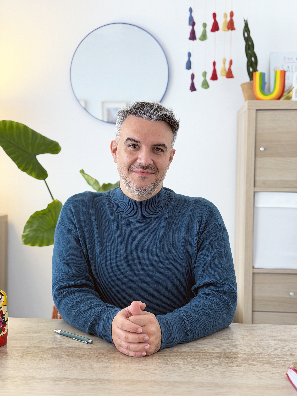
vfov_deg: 39.7
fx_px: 549
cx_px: 148
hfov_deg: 30.3
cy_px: 198
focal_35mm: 48
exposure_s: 1/100
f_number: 1.78
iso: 100
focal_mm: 6.76
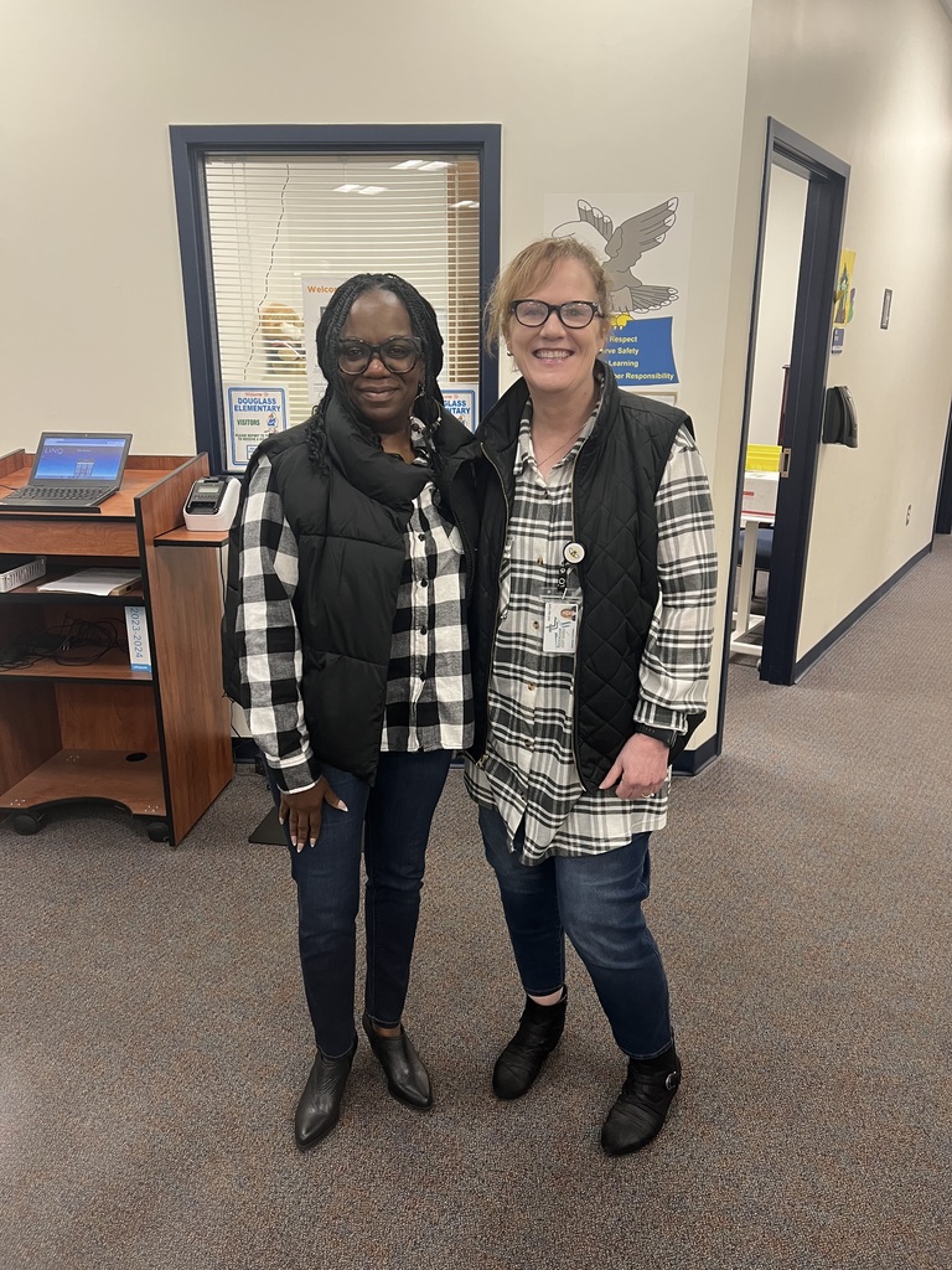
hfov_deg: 53.1
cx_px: 476
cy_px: 635
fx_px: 953
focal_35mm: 26
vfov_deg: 67.3
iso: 200
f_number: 1.5
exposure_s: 1/60
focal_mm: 5.7
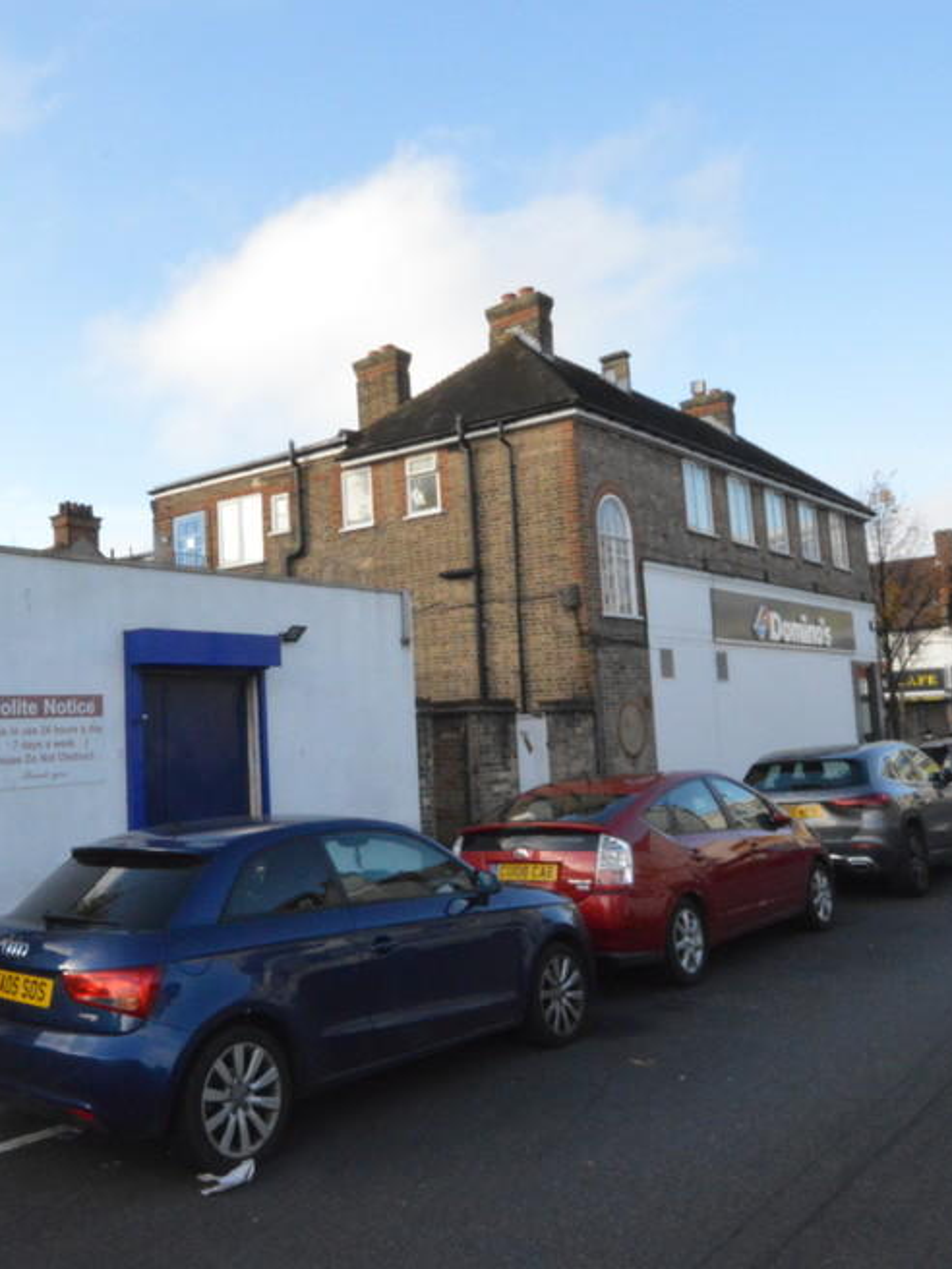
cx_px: 232
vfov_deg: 65.3
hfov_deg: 49.2
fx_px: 990
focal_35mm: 27
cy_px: 628
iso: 3200
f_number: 22
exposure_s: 1/200
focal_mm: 12
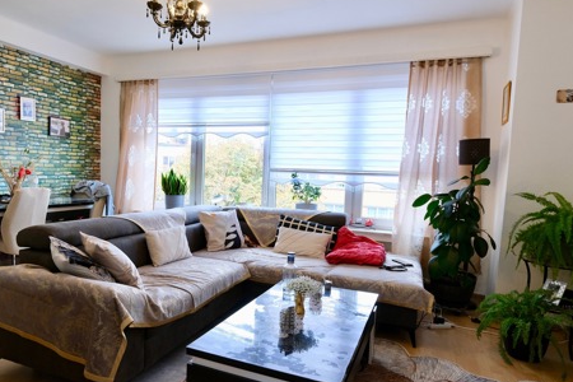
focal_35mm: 24
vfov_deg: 53.1
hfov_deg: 73.3
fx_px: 382
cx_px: 246
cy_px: 205
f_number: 4
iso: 1000
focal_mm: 10
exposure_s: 1/30
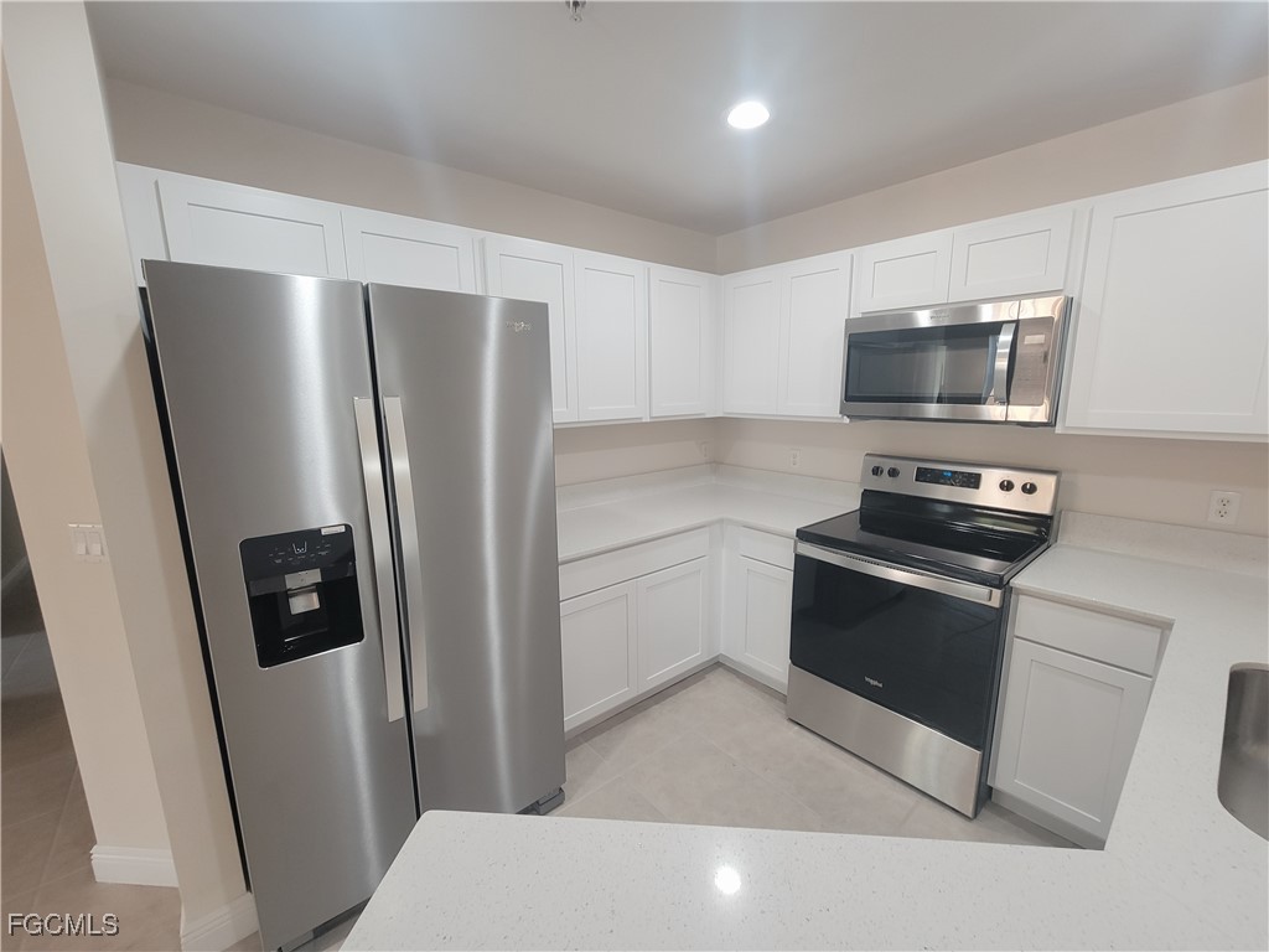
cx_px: 634
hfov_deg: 106.2
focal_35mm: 13
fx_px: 477
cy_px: 476
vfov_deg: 89.9
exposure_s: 1/60
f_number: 2.2
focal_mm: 2.2
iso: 200
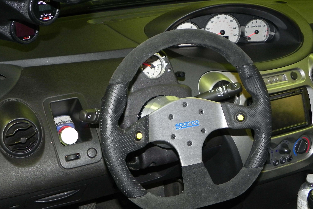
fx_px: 435
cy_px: 116
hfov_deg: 39.6
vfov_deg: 27.0
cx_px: 154
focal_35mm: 50
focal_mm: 8.2
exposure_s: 1/30
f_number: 3.2
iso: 200
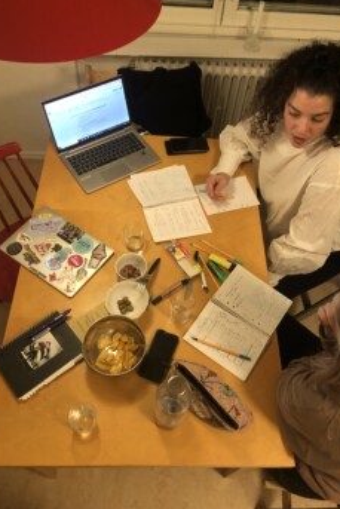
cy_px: 249
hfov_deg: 43.6
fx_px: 425
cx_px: 177
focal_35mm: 30
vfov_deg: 61.9
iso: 100
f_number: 1.8
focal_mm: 3.99
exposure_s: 1/11
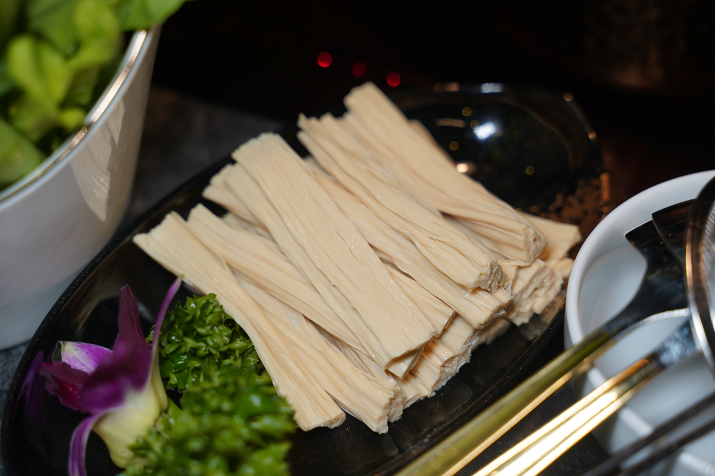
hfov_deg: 27.0
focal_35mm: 75
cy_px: 238
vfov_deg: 18.2
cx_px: 358
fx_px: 1489
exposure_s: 1/80
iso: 250
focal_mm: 75
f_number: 4
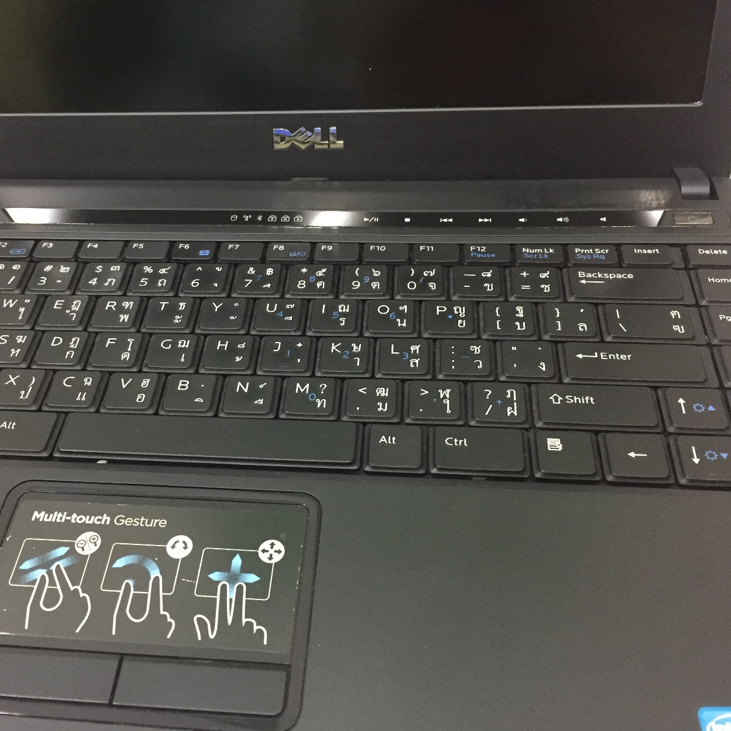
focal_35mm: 35
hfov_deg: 47.0
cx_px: 293
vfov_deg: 47.2
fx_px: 836
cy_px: 365
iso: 250
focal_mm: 4.15
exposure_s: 1/25
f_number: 2.2
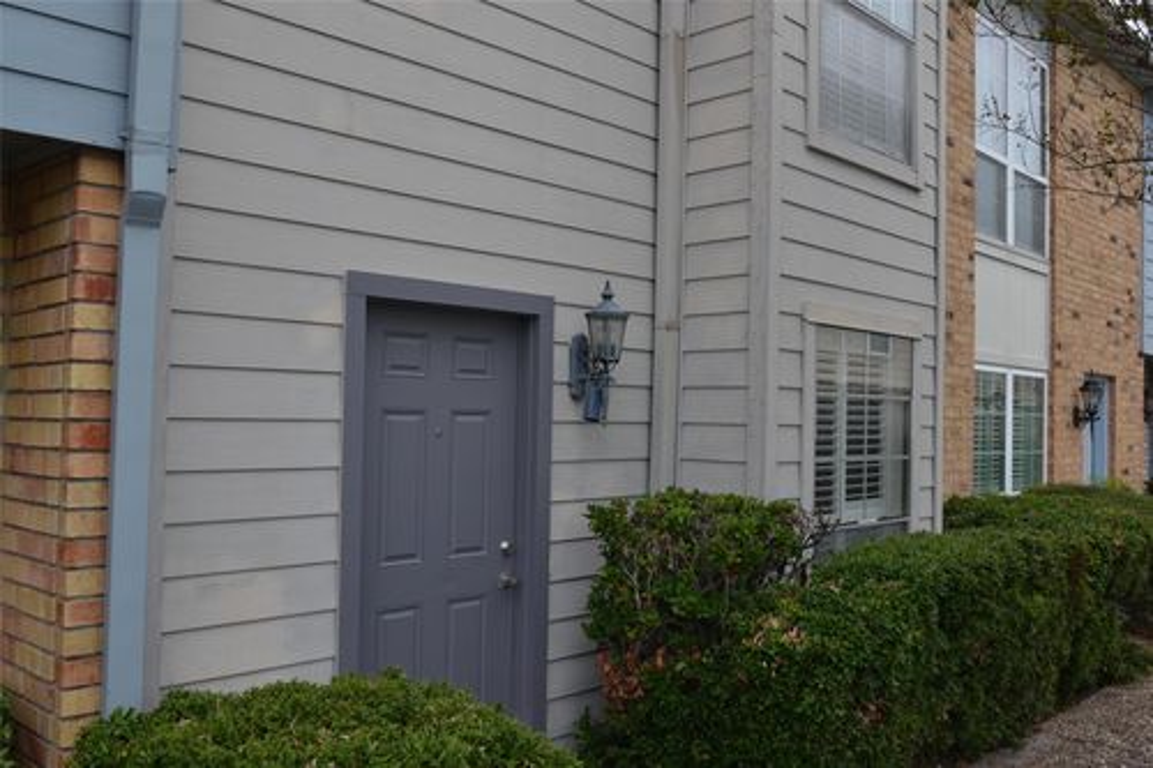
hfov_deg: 61.9
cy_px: 384
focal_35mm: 30
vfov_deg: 43.6
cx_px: 576
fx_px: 960
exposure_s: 1/125
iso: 200
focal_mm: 20
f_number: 5.6
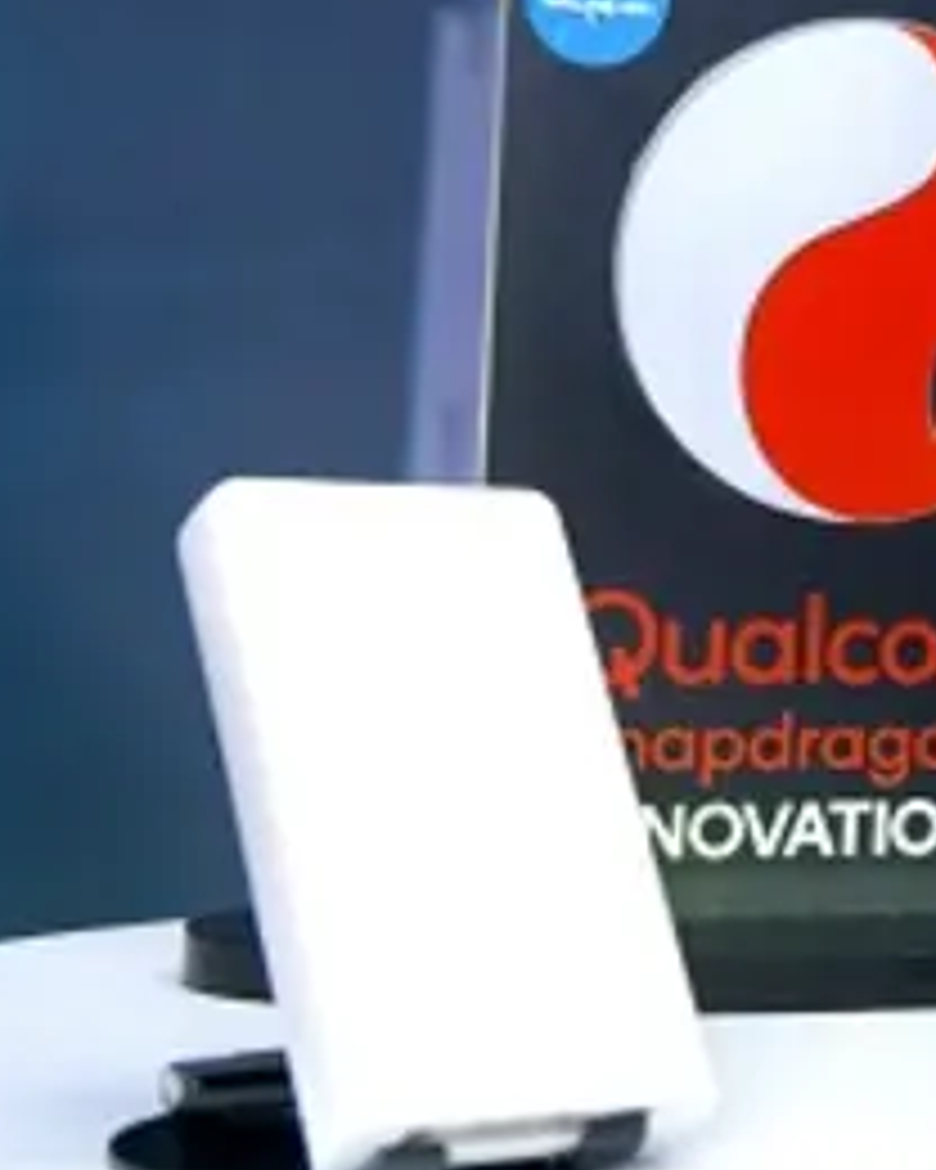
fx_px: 3705
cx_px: 1386
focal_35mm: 107
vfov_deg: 17.7
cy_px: 126
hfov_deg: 13.6
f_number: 3.2
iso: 200
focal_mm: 38
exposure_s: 1/160
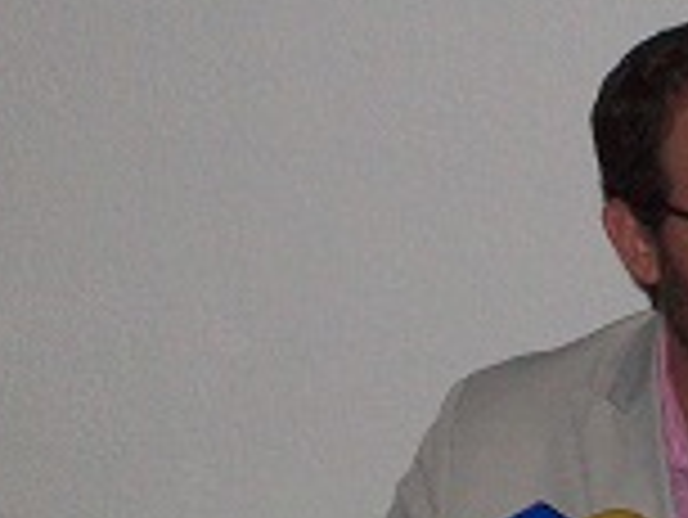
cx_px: 832
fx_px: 4515
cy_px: 347
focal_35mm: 227
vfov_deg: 6.6
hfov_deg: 8.6
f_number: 4.3
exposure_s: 1/112
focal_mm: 14.3
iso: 200
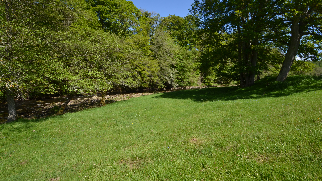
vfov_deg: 62.2
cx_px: 163
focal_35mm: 18
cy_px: 82
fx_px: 150
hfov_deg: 94.2
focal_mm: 11
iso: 100
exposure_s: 1/200
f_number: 7.1
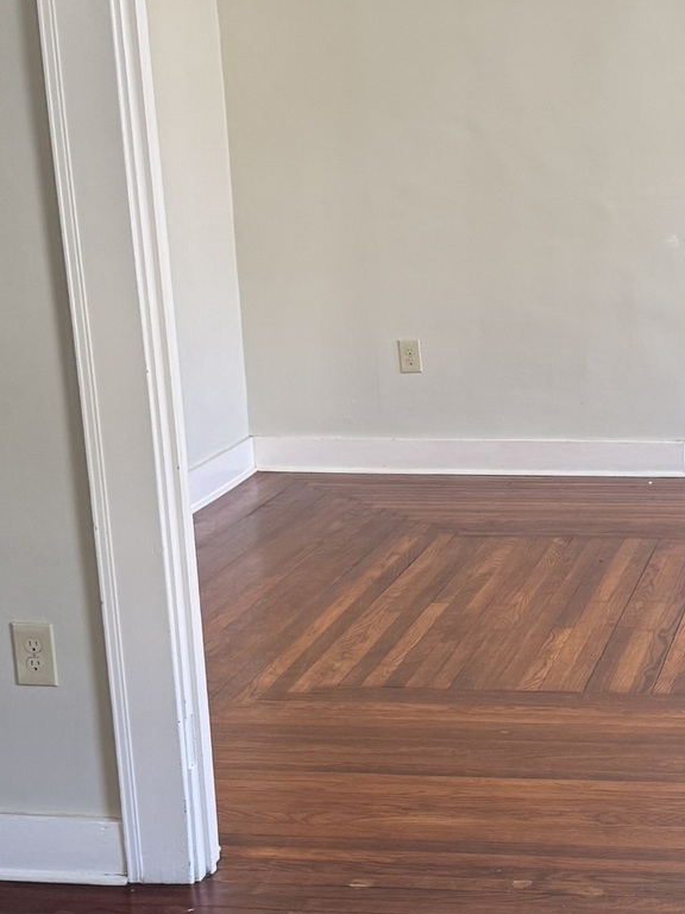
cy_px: 605
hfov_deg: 20.0
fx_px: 1900
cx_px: 618
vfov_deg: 26.9
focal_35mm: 72
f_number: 1.78
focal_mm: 6.76
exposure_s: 1/120
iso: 160
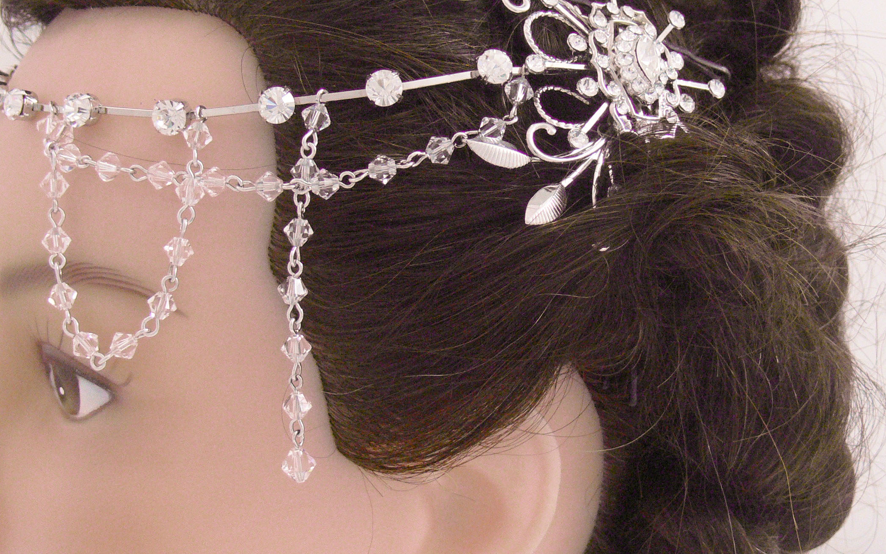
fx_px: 1400
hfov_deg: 35.1
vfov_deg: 22.3
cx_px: 471
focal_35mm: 58
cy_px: 206
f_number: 2.8
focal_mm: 7.4
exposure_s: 1/13
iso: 200
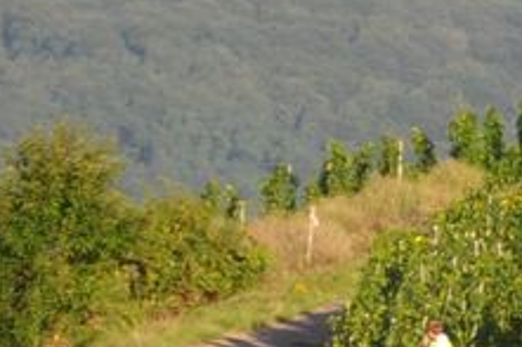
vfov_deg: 1.2
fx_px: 16497
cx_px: 1505
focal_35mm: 1139
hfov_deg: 1.8
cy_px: 243
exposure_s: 1/500
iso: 220
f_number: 5.6
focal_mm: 105
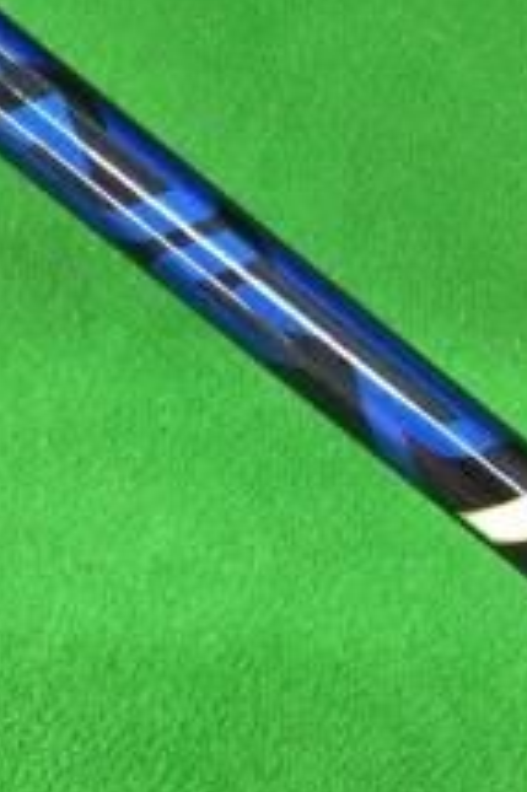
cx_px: 284
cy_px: 339
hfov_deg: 14.2
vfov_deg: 21.2
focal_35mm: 96
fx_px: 2111
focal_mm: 3.3
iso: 200
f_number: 2.4
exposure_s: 1/30
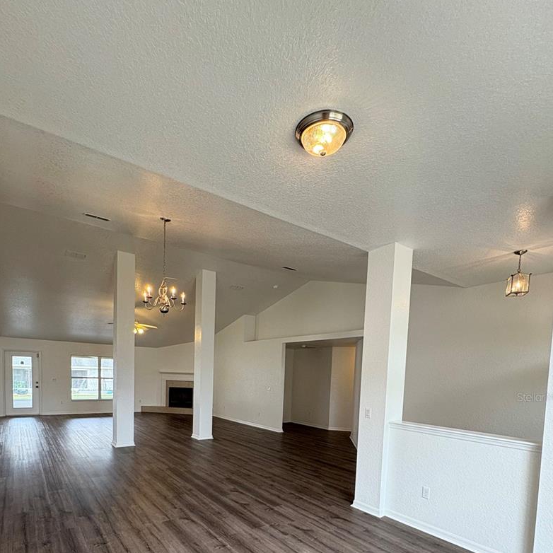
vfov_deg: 73.6
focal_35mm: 19
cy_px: 397
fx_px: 343
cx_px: 249
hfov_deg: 77.5
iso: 160
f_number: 2.2
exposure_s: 1/120
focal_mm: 2.22
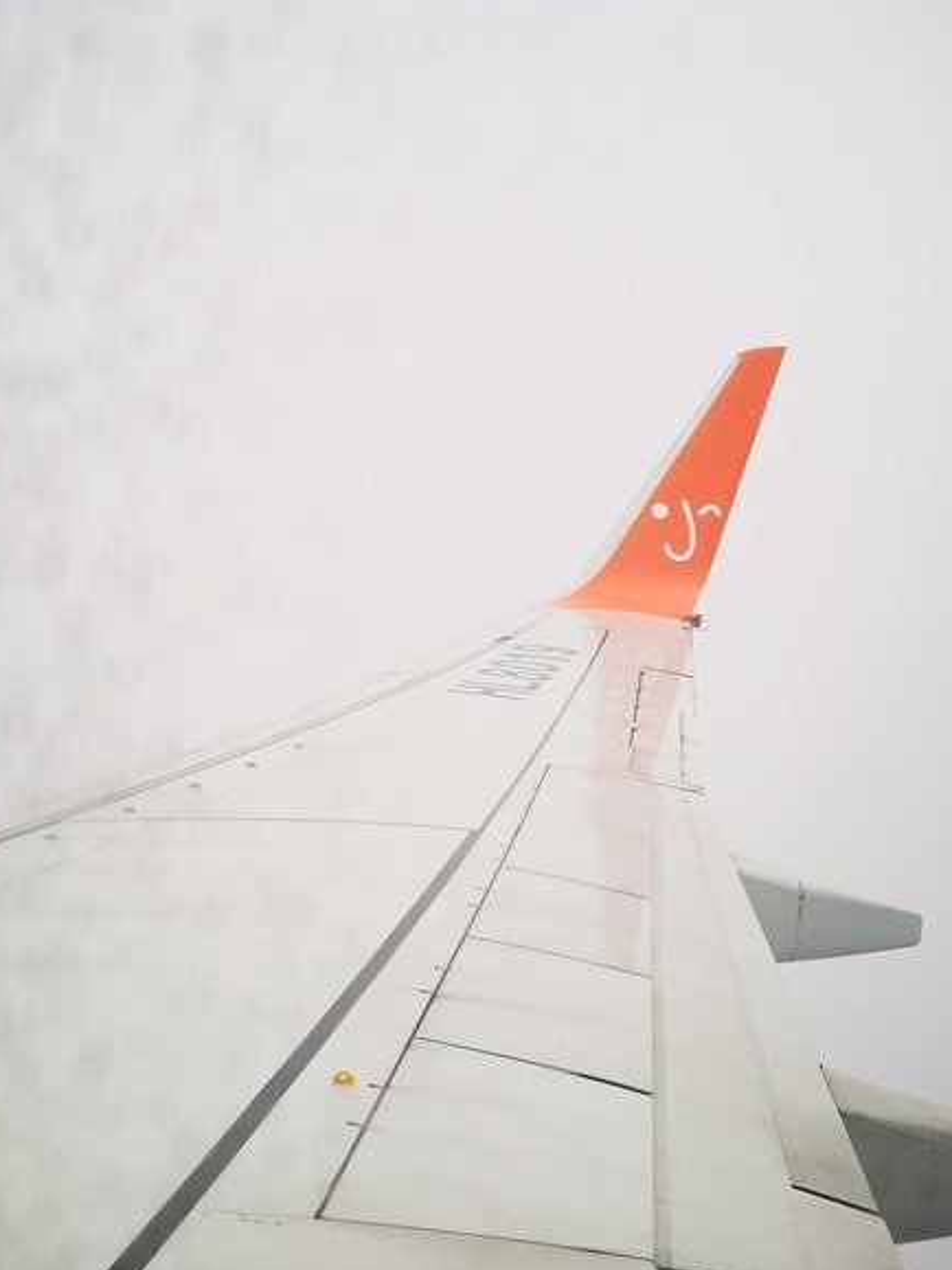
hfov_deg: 49.7
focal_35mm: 28
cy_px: 638
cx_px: 467
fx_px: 1027
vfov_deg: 63.5
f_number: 2.2
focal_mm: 4.5
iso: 50
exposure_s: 1/1220
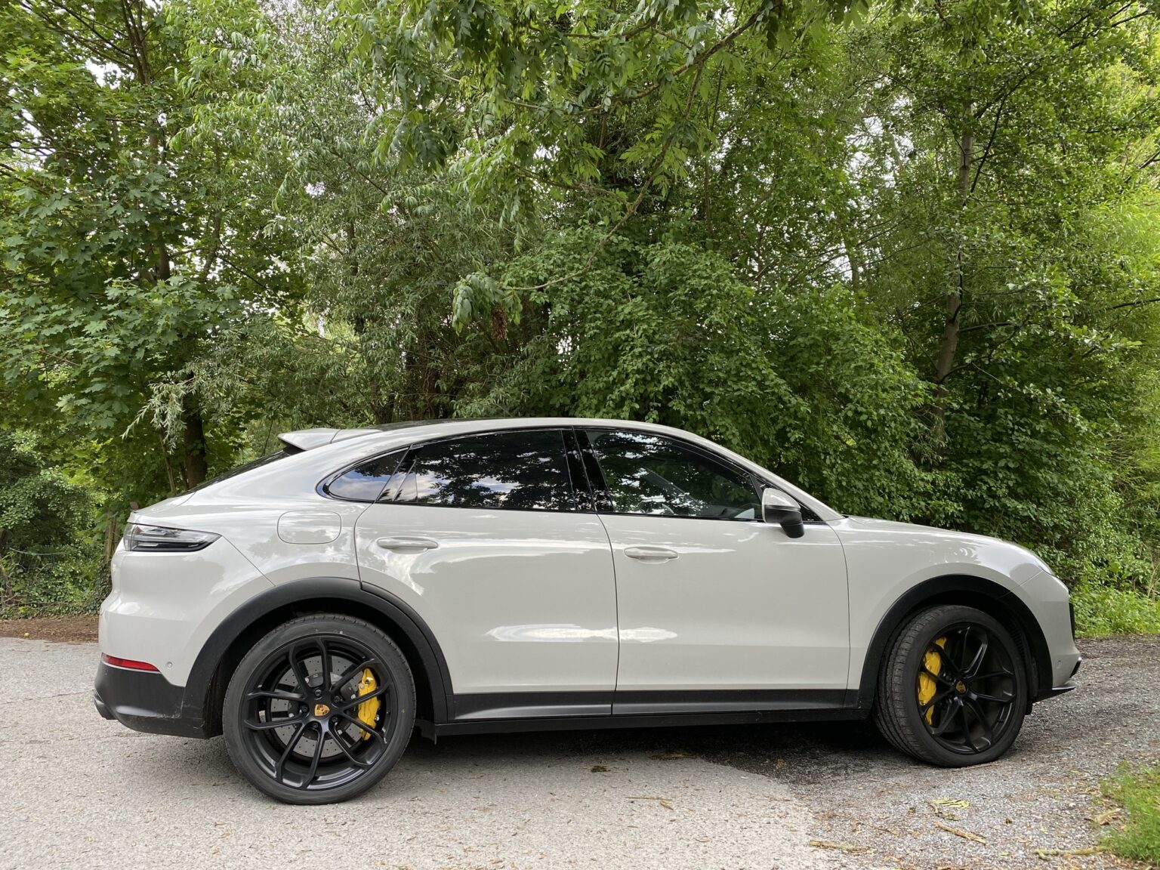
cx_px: 580
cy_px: 435
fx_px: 871
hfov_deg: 67.3
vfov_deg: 53.1
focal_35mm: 26
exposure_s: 1/121
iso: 80
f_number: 1.8
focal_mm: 4.25
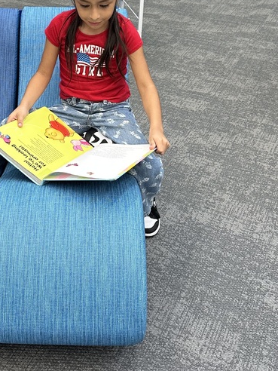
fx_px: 535
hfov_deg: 28.7
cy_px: 101
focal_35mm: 50
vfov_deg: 37.4
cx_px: 75
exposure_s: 1/120
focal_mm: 6.86
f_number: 1.78
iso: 200
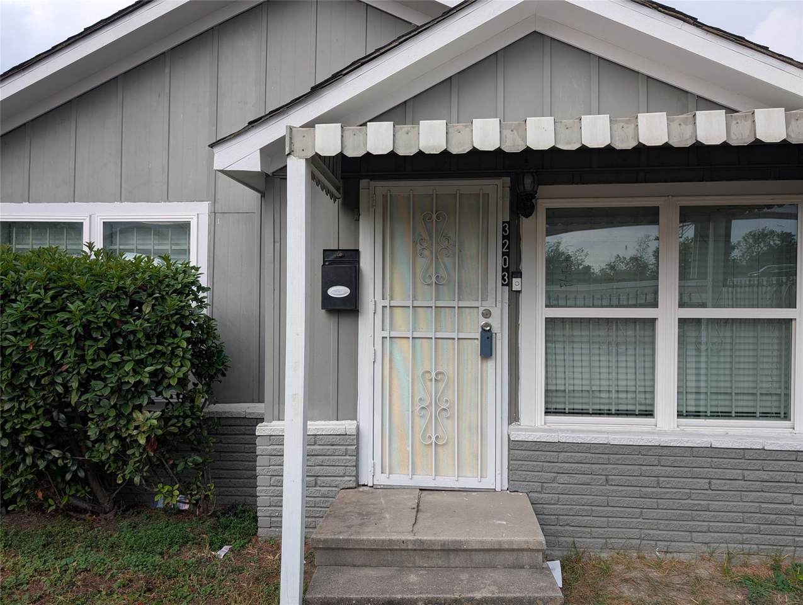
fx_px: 558
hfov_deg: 71.5
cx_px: 402
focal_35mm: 24
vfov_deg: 56.9
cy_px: 302
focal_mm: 6.9
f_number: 1.68
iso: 22
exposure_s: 1/235
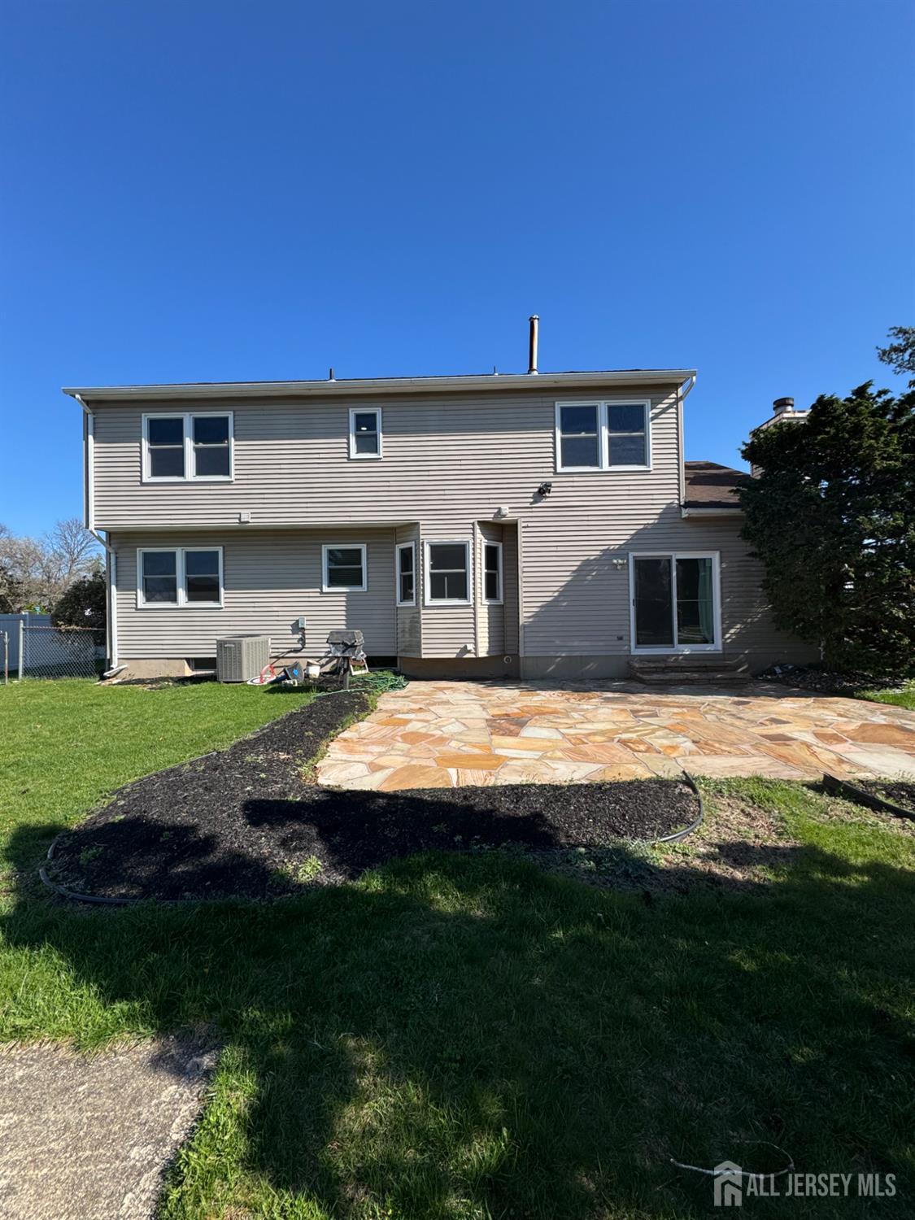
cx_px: 458
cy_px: 610
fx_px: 493
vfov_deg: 102.1
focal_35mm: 14
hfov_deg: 85.7
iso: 50
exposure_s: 1/1506
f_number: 2.2
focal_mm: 2.22
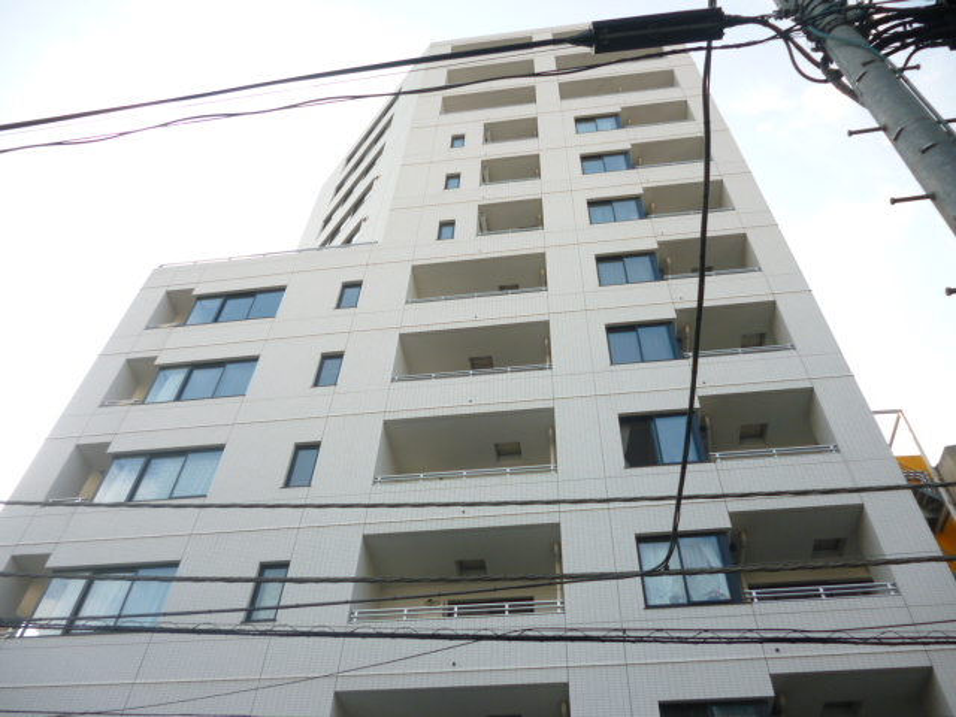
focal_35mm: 28
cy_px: 358
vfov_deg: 49.7
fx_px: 773
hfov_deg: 63.4
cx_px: 478
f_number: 3.1
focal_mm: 5
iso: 100
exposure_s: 1/250
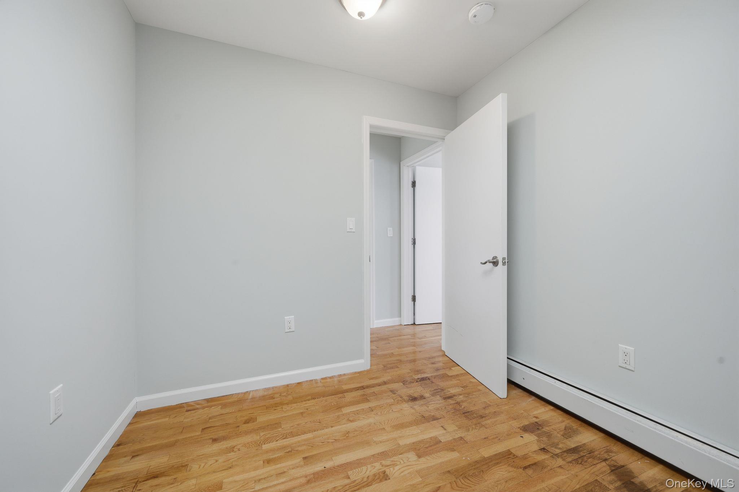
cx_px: 370
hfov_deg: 104.3
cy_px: 246
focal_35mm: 14
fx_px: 287
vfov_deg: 81.1
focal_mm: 14
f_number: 8
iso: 200
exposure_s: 1/25
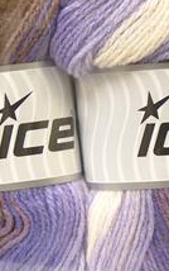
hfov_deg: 9.2
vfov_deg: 14.6
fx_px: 1052
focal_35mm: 143
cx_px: 103
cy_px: 155
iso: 200
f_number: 2.9
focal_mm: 14.73
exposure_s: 1/15.3
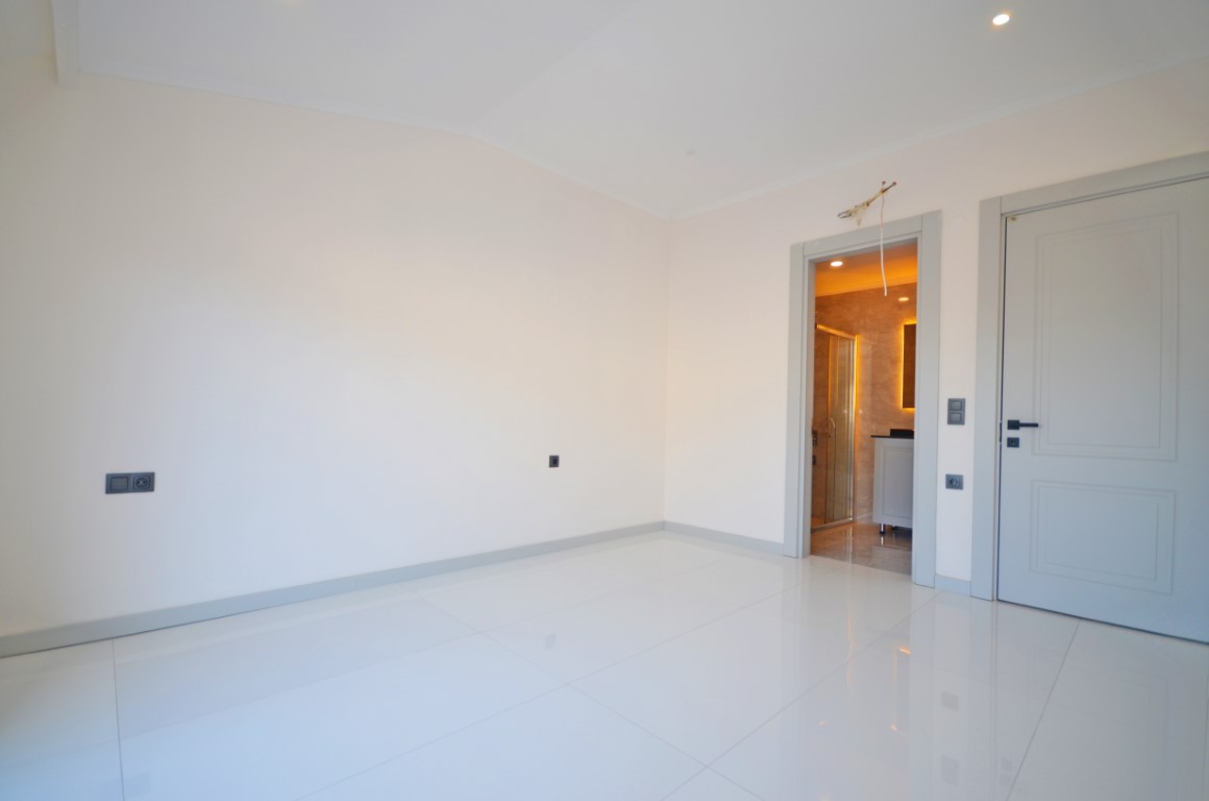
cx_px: 604
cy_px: 400
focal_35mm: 15
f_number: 4
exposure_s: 1/60
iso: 200
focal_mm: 10
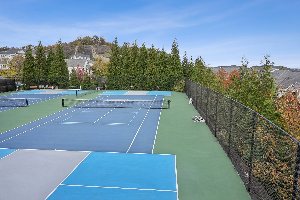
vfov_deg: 57.2
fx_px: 183
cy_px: 100
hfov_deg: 78.6
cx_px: 150
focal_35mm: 22
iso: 1000
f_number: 8
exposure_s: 1/640
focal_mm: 22
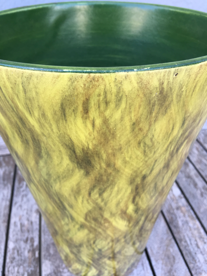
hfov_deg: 48.2
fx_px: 231
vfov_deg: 61.7
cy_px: 138
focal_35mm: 29
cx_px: 104
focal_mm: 4.15
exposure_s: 1/100
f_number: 2.2
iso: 40
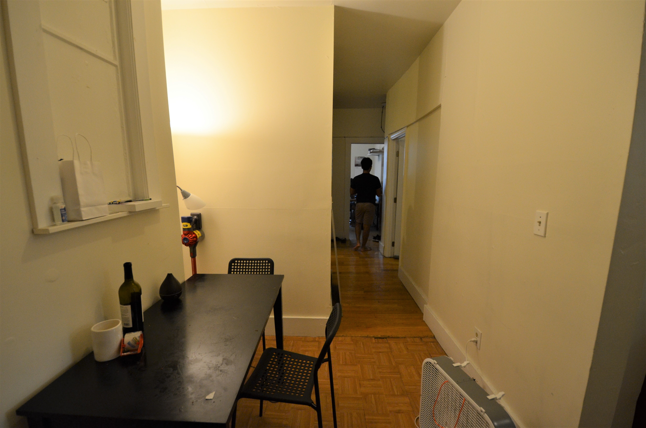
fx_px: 269
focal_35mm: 15
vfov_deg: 77.1
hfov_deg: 100.5
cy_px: 214
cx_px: 323
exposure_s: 1/80
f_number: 4.5
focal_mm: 10
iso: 1000
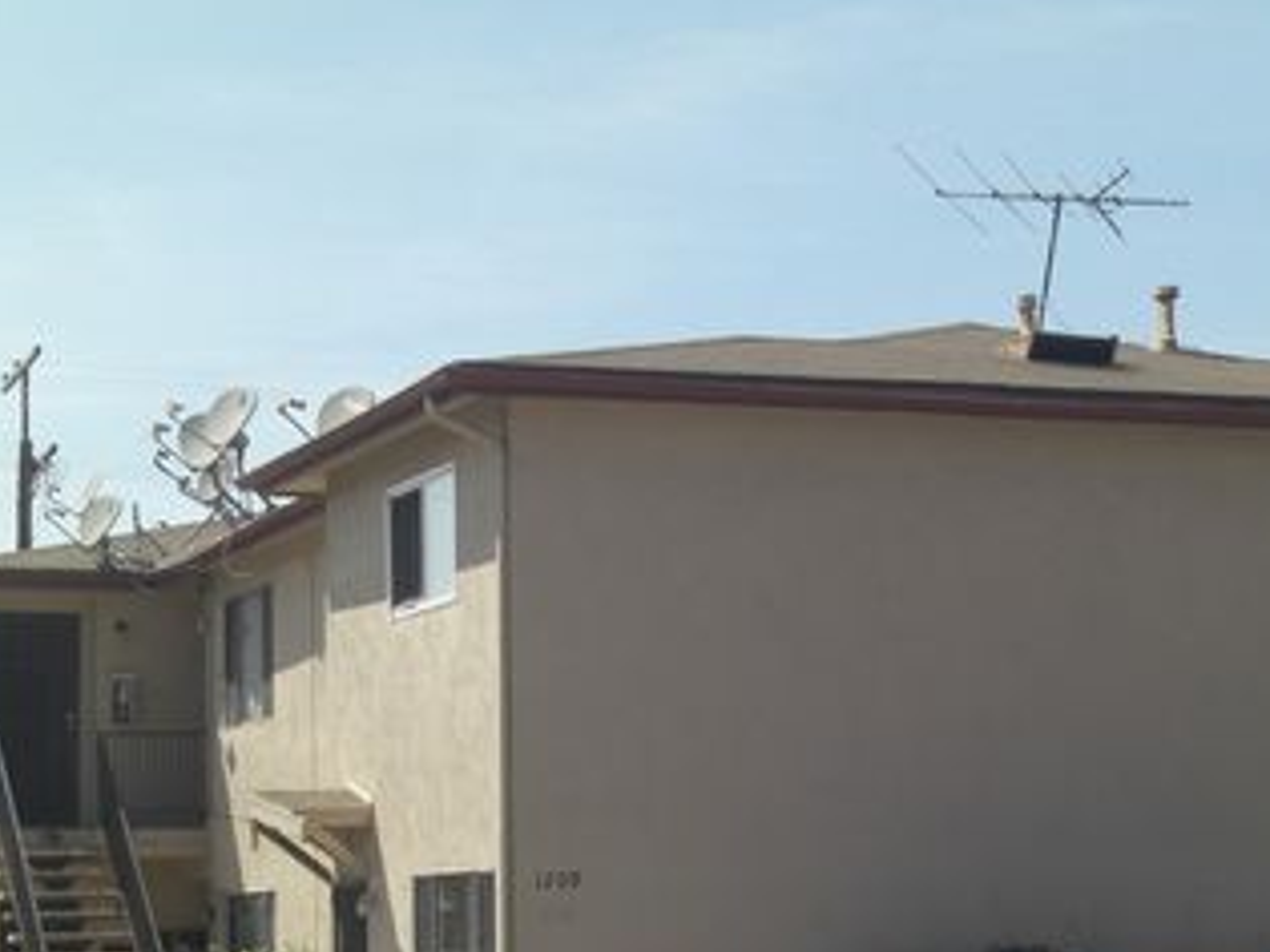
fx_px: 3961
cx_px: 847
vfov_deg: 13.6
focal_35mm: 108
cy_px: 720
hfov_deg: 18.2
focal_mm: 14.2
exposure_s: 1/400
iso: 80
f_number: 5.6
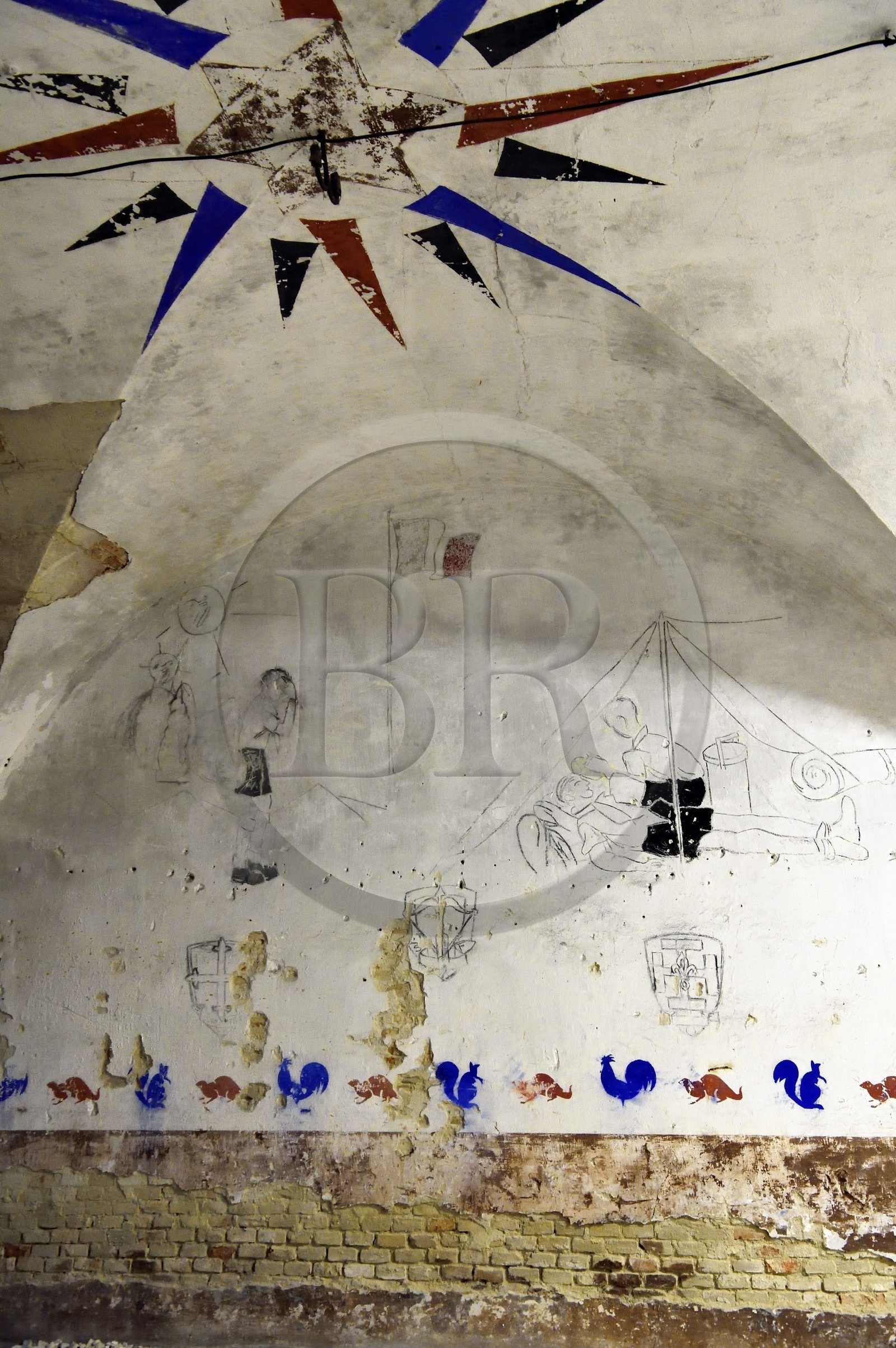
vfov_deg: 58.7
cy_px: 674
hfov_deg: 41.1
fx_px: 1196
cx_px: 448
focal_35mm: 32
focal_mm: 32
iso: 3200
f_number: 8
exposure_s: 1/40
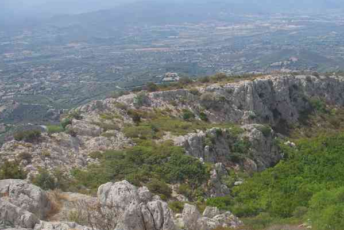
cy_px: 117
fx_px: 430
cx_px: 282
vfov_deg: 29.9
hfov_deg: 41.4
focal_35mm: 45
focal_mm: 18
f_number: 11
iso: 200
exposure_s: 1/80
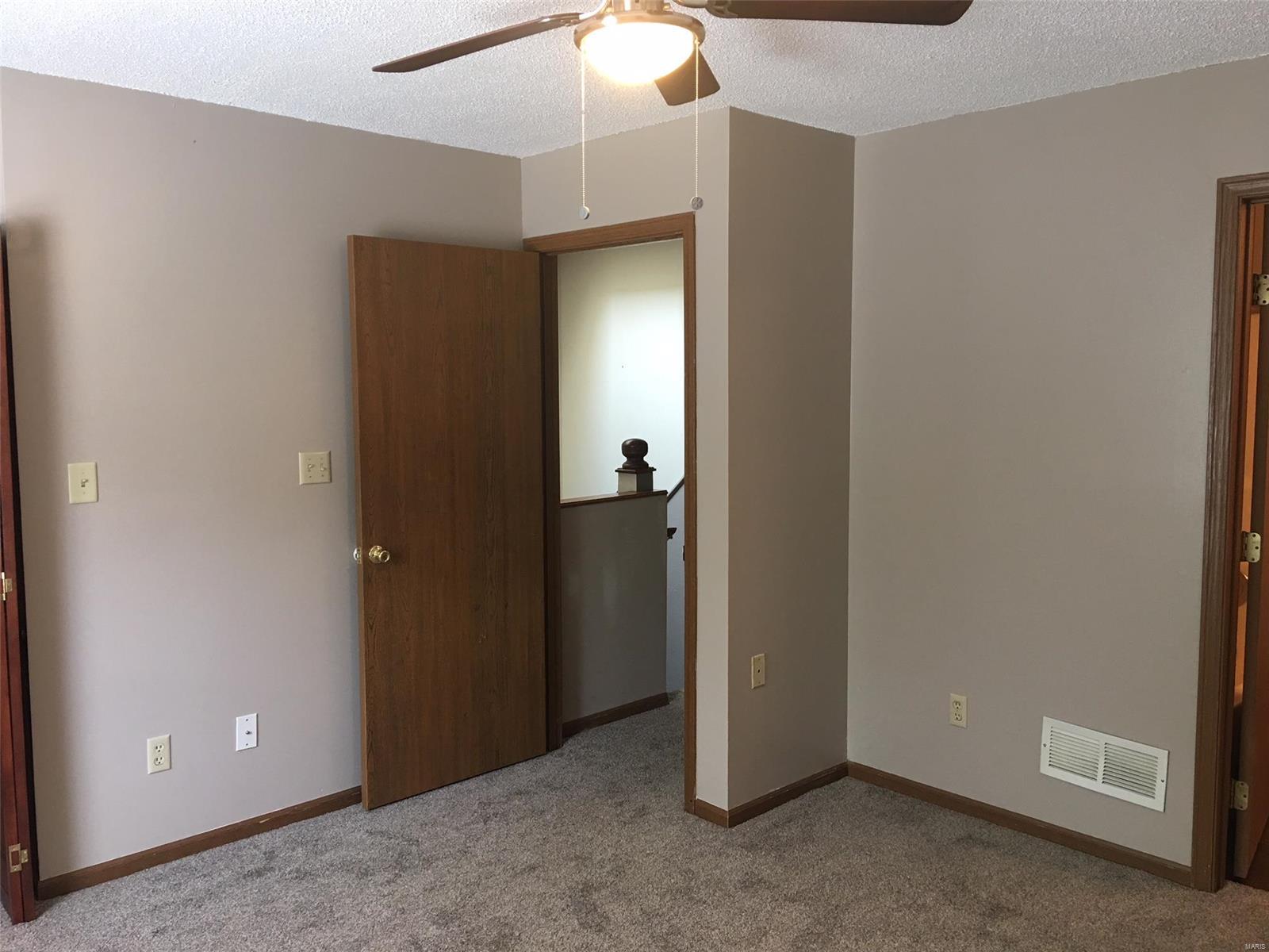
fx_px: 1063
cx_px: 634
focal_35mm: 29
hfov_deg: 61.7
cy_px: 476
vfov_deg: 48.2
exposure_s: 1/17
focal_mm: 4.15
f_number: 2.2
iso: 50
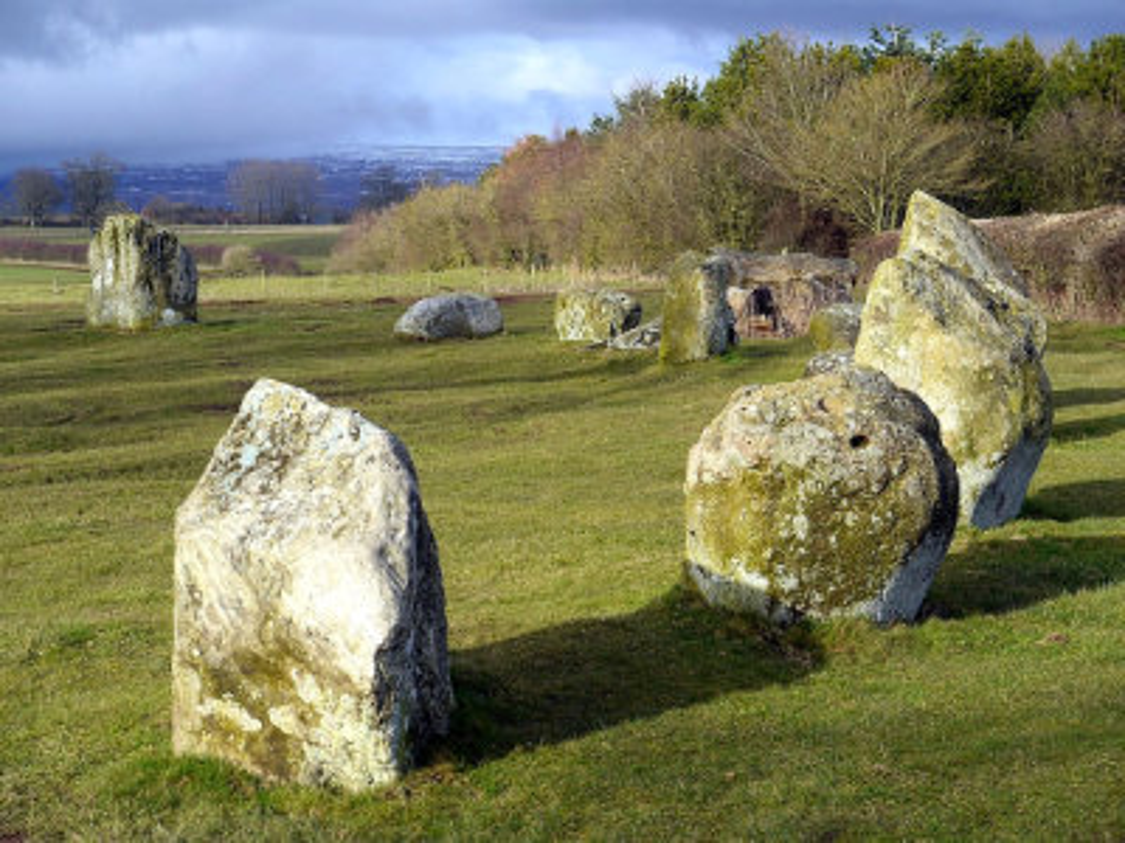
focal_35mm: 90
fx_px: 2925
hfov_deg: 21.8
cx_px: 562
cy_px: 422
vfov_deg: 16.4
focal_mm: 45
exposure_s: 1/250
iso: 100
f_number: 7.1
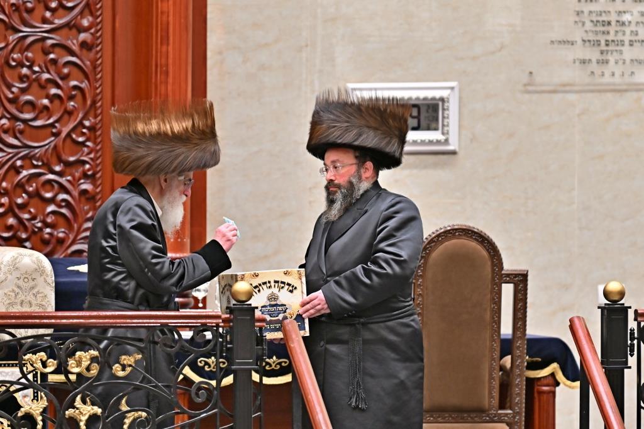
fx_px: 5365
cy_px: 214
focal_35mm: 300
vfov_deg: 4.6
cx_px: 322
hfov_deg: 6.9
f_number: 2.8
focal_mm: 200
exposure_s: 1/400
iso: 500
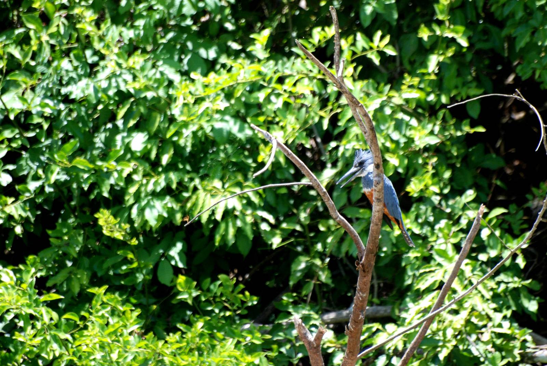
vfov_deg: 3.1
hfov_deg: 4.6
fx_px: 6846
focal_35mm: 450
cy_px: 183
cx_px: 274
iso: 400
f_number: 5.6
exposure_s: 1/320
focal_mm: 300
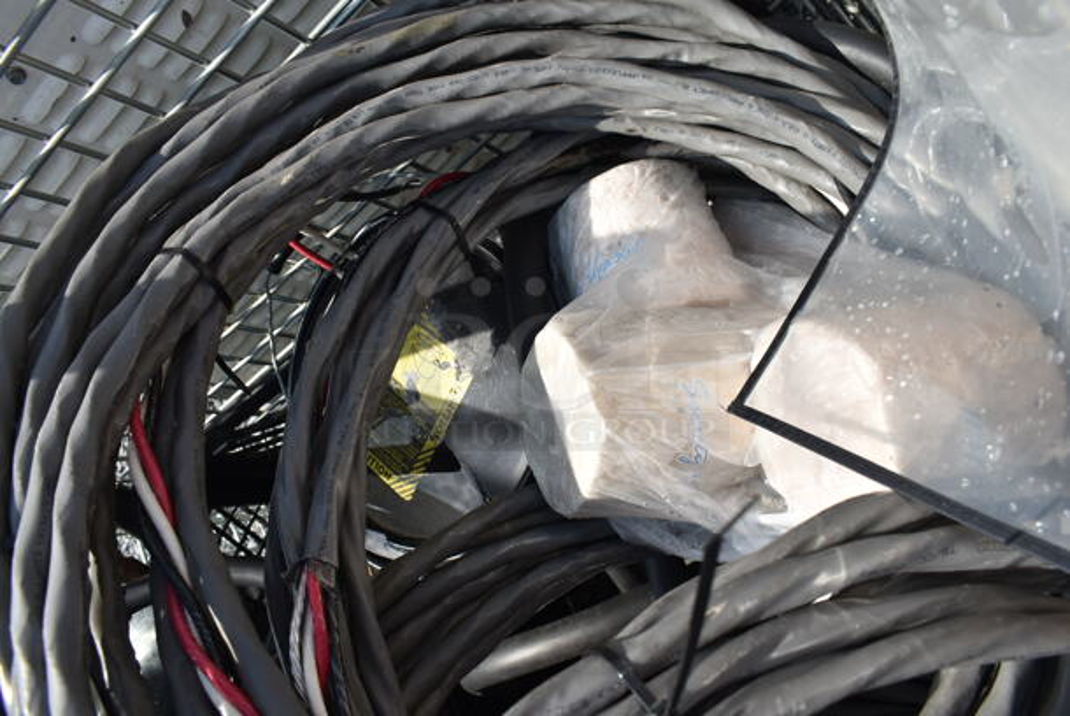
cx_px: 535
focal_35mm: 27
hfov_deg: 67.3
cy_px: 358
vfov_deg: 48.0
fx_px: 803
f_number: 8
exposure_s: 1/250
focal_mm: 18
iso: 100
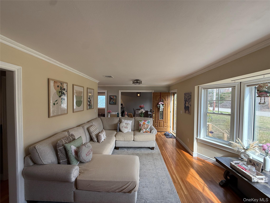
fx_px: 109
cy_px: 102
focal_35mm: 14
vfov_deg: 85.7
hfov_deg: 102.1
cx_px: 135
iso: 64
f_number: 2.2
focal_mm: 2.22
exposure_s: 1/108
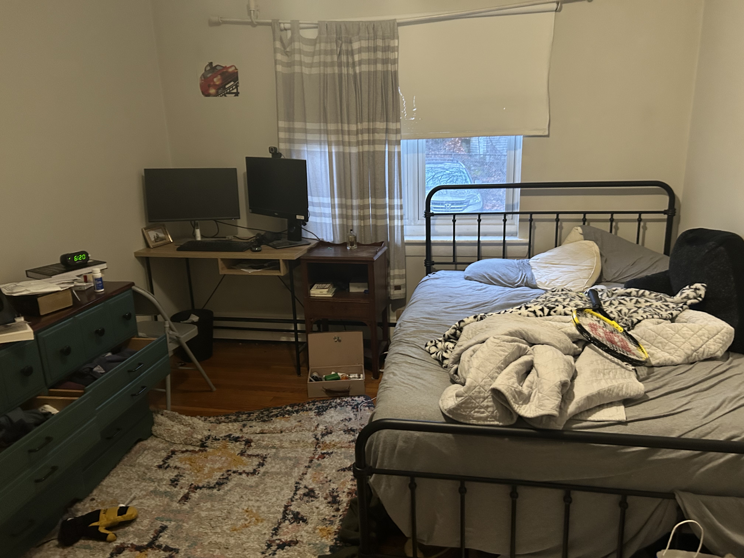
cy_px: 279
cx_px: 372
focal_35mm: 26
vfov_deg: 53.1
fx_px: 559
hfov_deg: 67.3
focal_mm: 5.7
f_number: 1.5
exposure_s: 1/40
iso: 640
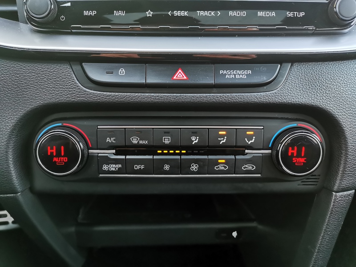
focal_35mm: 27
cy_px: 134
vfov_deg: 51.4
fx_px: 278
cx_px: 178
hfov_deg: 65.3
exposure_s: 1/50
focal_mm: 5.58
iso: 250
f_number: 1.8
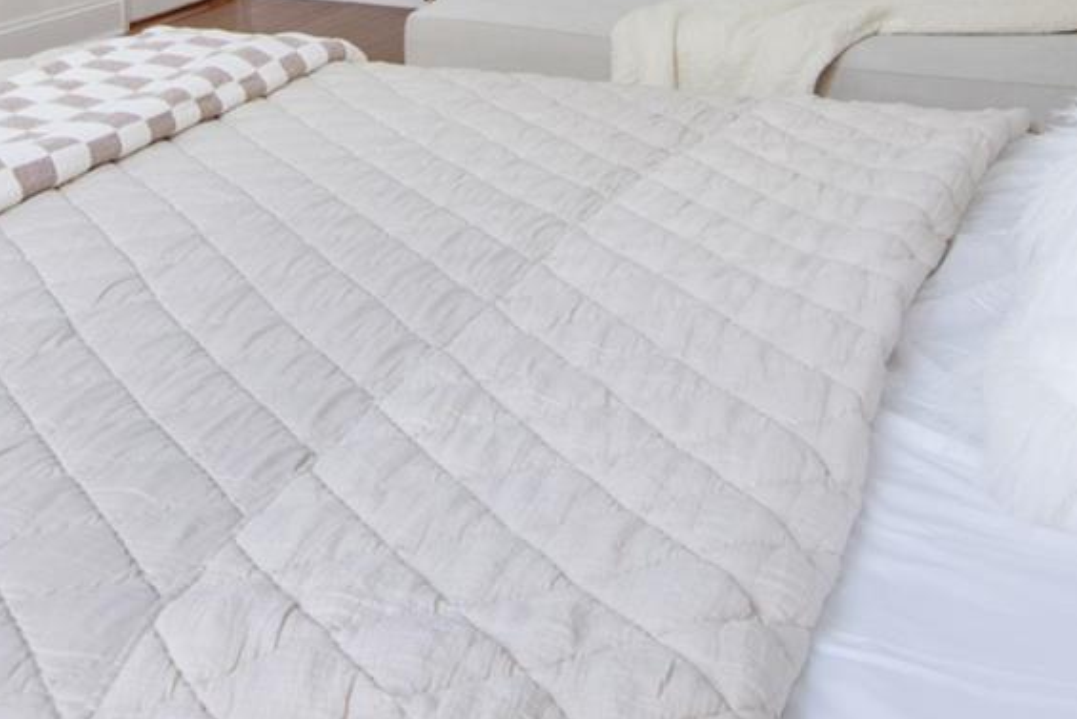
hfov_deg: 33.3
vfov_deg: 19.7
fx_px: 1790
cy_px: -356
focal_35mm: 60
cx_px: 404
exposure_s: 1/13
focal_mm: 11
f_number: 11
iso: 640
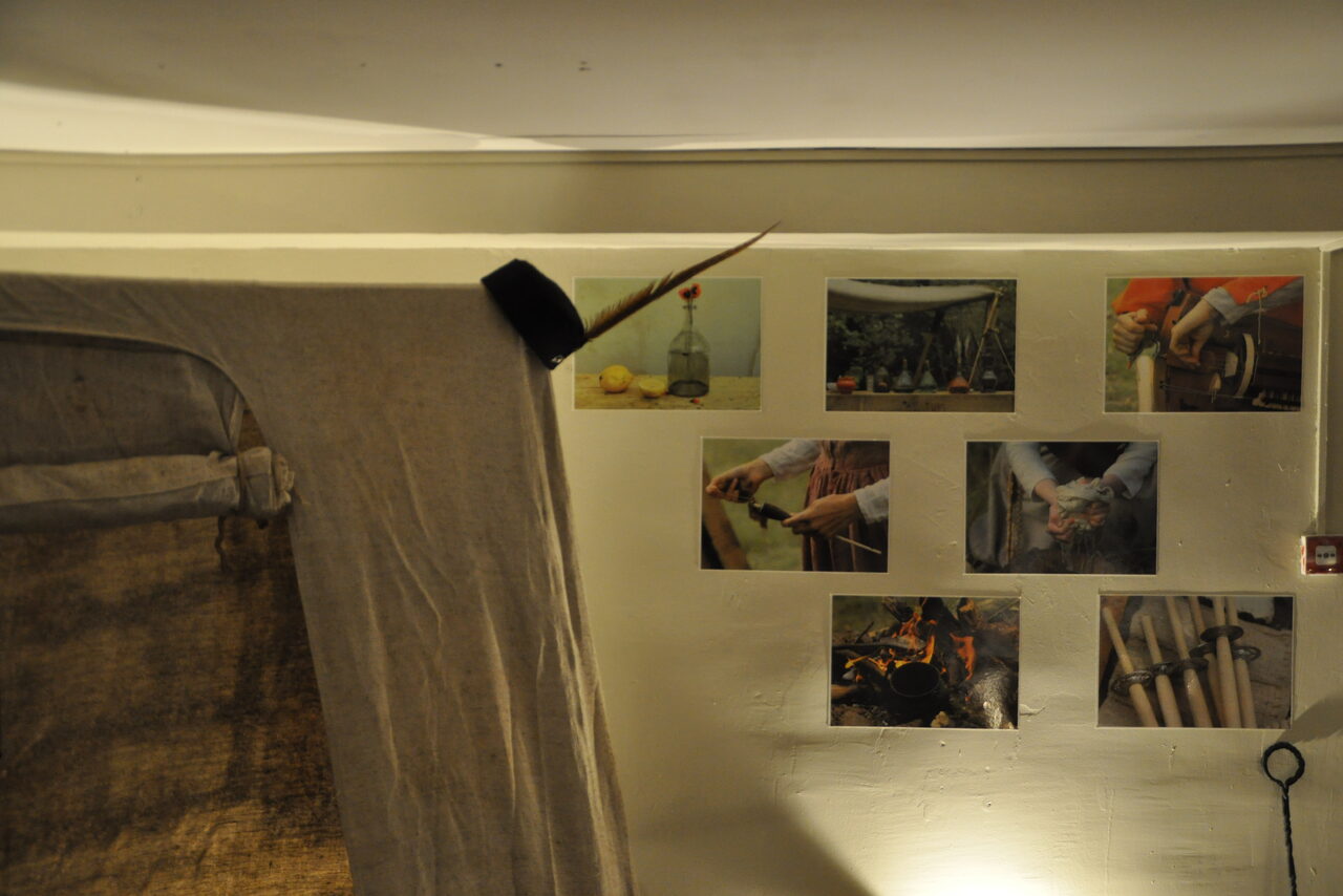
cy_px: 448
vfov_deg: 28.1
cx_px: 672
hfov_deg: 41.1
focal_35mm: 48
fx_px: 1791
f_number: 4.2
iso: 1250
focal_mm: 32
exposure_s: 1/30
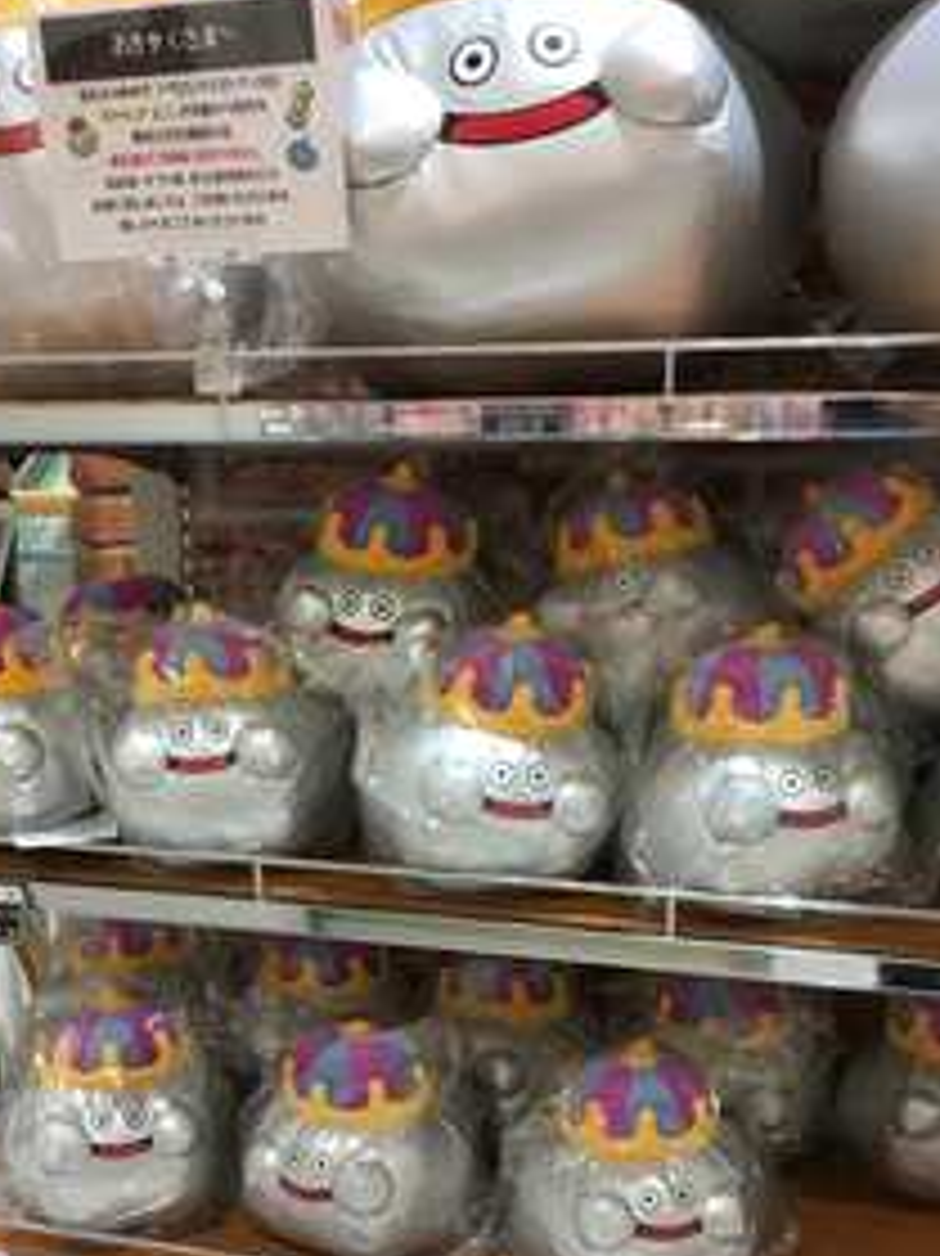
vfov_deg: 45.6
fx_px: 1486
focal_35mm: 41
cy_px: 752
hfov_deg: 35.1
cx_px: 459
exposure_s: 1/30
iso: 64
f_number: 2.2
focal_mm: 4.15
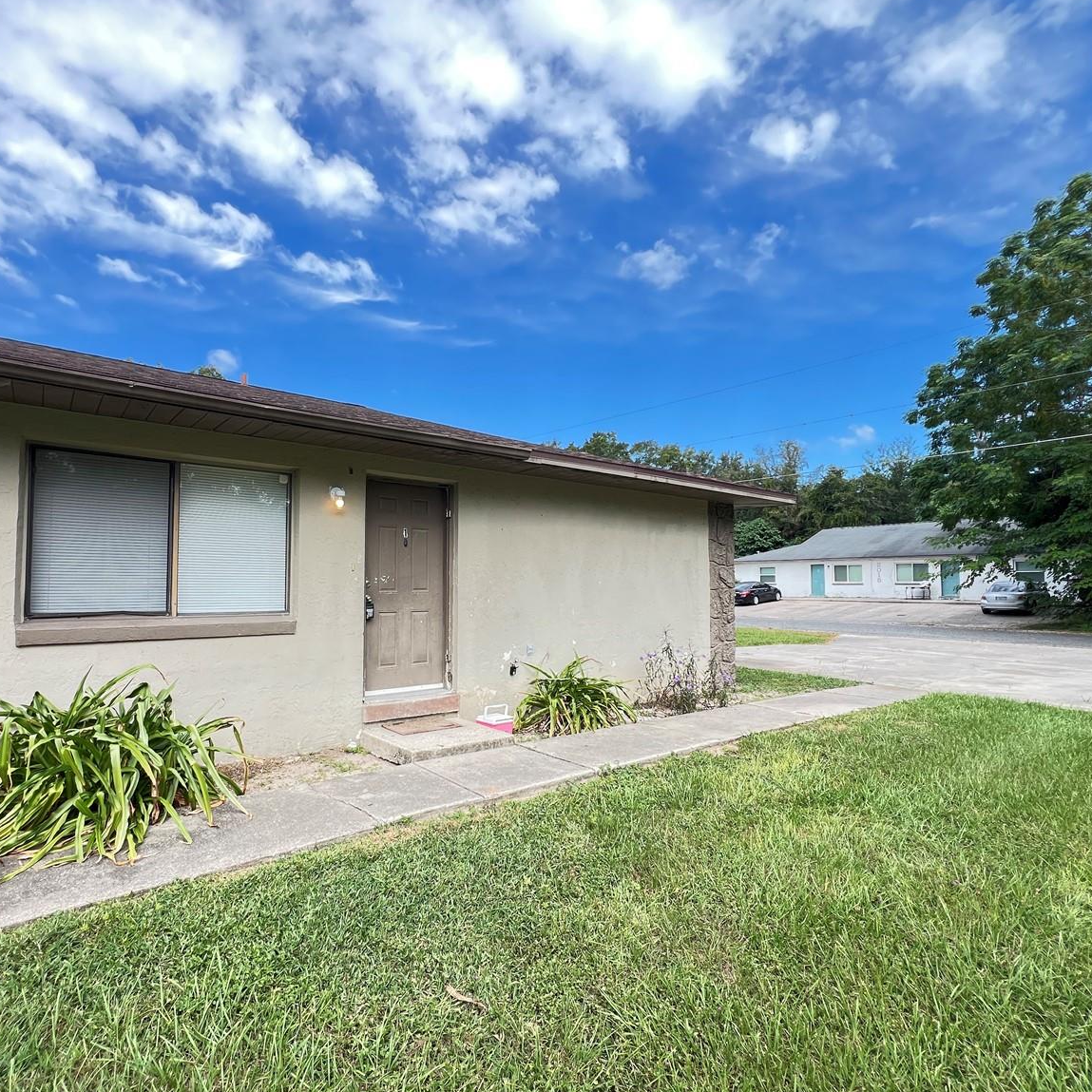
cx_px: 474
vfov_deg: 87.4
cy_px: 562
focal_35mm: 16
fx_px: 571
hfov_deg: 87.0
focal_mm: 1.57
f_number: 1.8
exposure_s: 1/212
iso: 32
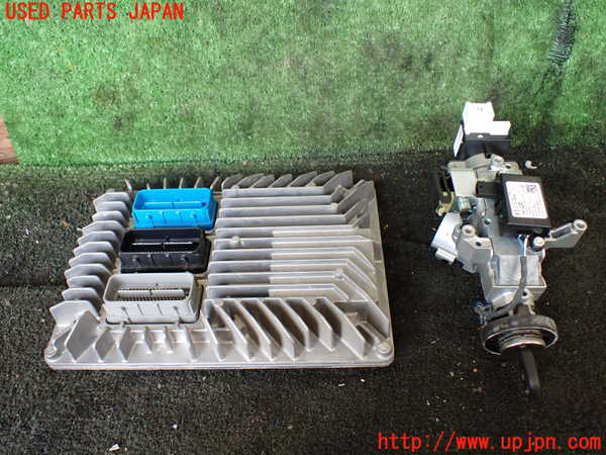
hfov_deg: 60.0
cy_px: 228
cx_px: 303
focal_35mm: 30
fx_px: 525
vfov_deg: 46.8
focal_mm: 5.4
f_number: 2.3
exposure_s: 1/125
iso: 400
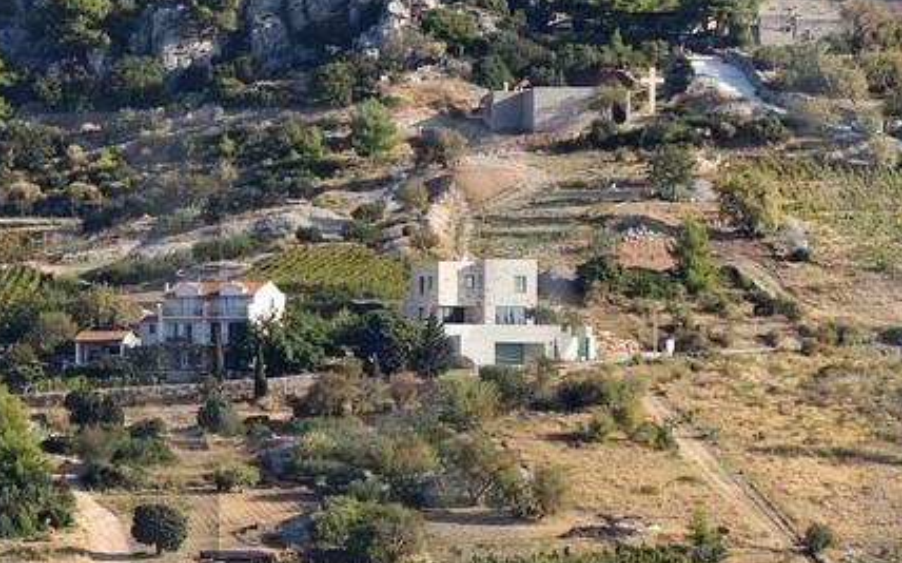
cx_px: 78
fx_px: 14987
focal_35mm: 610
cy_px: 459
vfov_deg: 2.2
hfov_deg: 3.4
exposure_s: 1/640
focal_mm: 160
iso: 400
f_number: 8
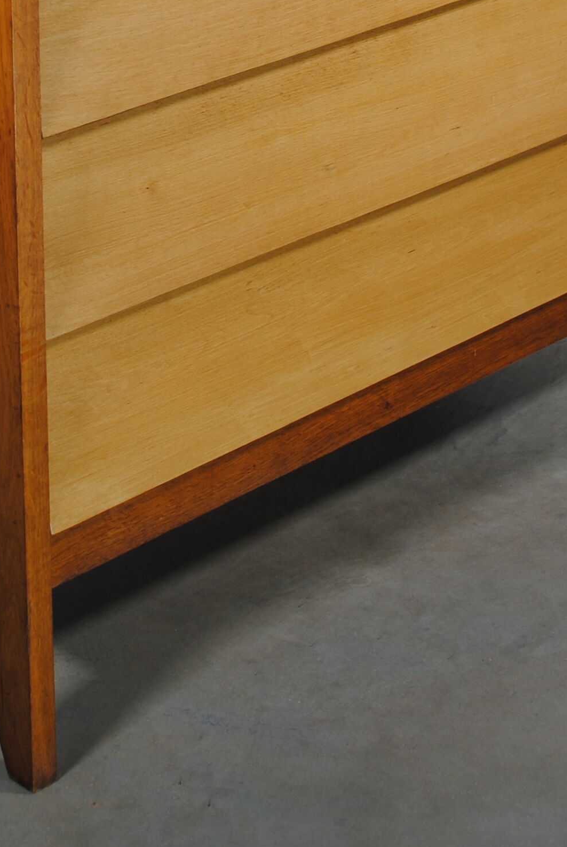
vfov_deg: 19.5
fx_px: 2402
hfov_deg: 13.5
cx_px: 220
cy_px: 48
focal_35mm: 102
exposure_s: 1/15
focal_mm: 26
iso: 100
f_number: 5.6
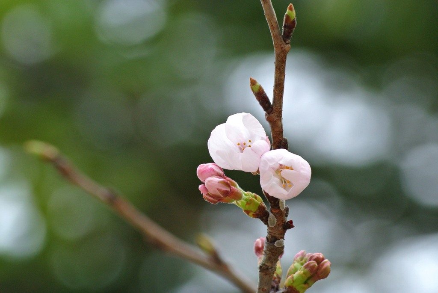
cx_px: 219
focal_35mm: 405
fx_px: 4932
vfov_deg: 3.4
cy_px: 146
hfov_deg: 5.1
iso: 560
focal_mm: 150
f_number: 8
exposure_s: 1/125
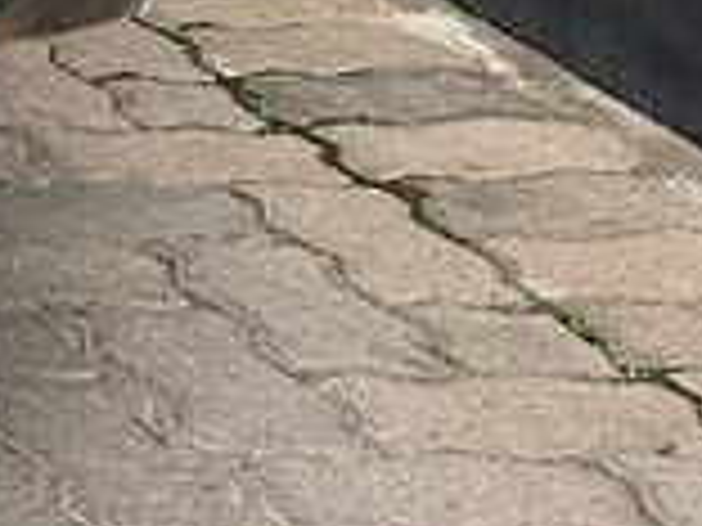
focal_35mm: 158
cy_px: -1061
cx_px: -1354
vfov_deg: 8.0
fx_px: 3204
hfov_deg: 9.8
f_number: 1.78
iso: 80
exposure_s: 1/2967
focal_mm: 6.86
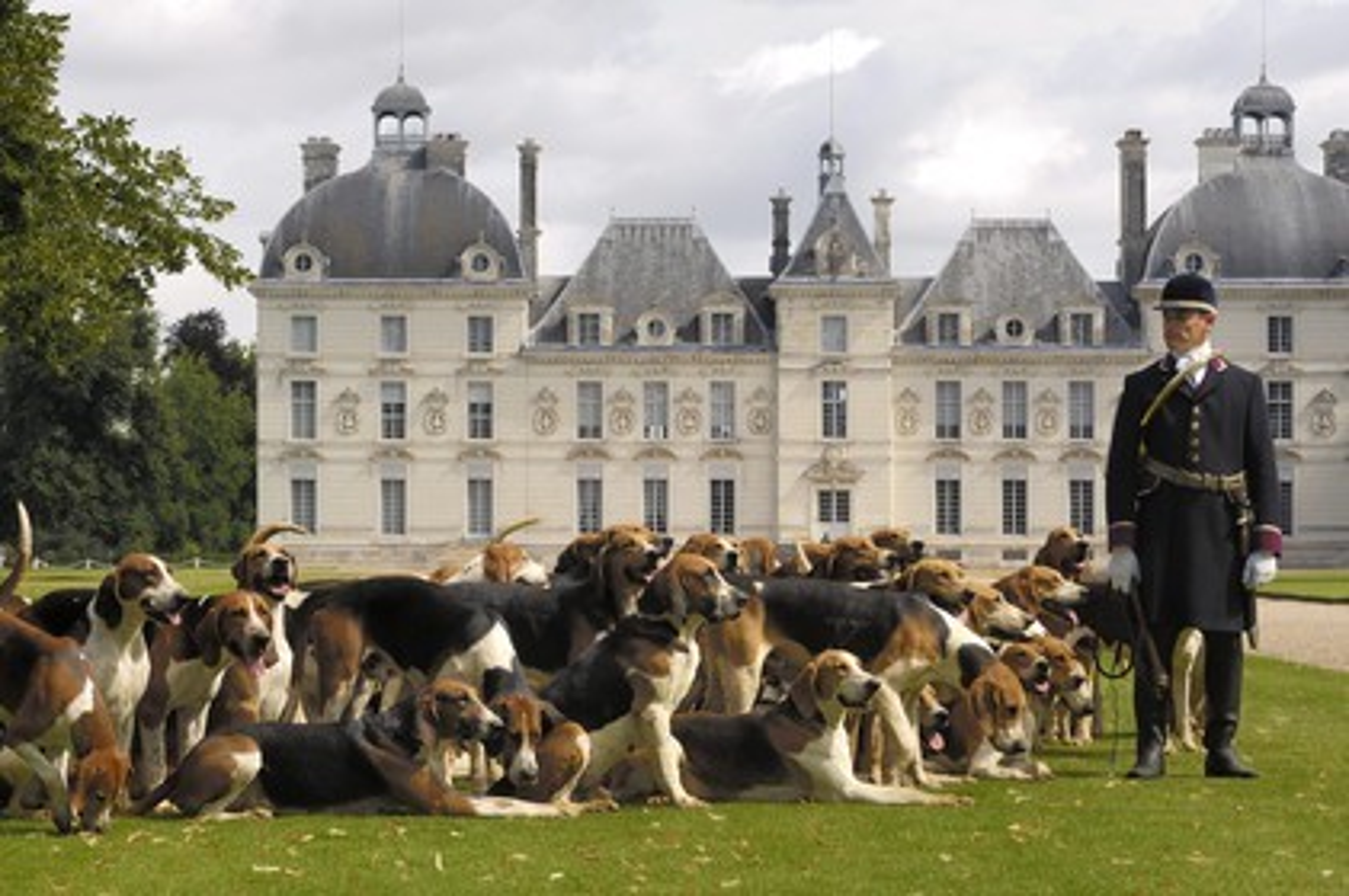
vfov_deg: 13.0
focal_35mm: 105
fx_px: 3931
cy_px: 448
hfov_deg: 19.5
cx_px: 674
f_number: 11
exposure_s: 1/80
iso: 100
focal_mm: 70
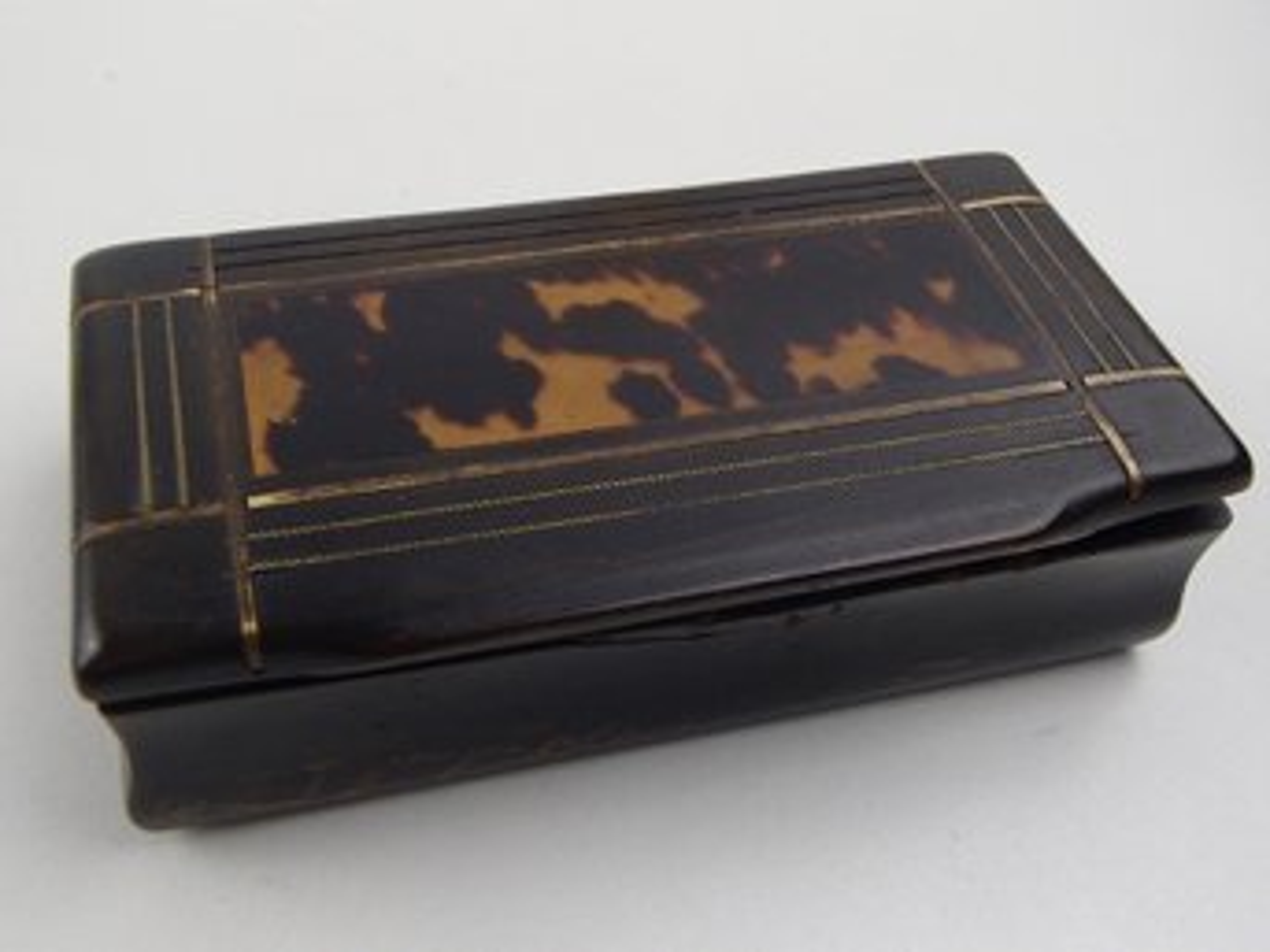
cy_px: 476
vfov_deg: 38.6
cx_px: 635
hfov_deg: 50.2
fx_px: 1357
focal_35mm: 37
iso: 400
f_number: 4.7
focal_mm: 6.64
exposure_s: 1/160
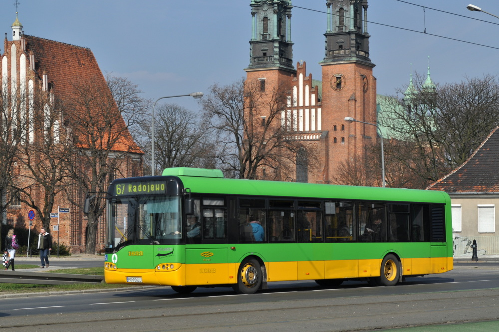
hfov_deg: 28.1
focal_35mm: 72
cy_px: 166
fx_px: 997
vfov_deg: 18.9
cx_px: 250
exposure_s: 1/500
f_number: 11
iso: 200
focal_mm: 48
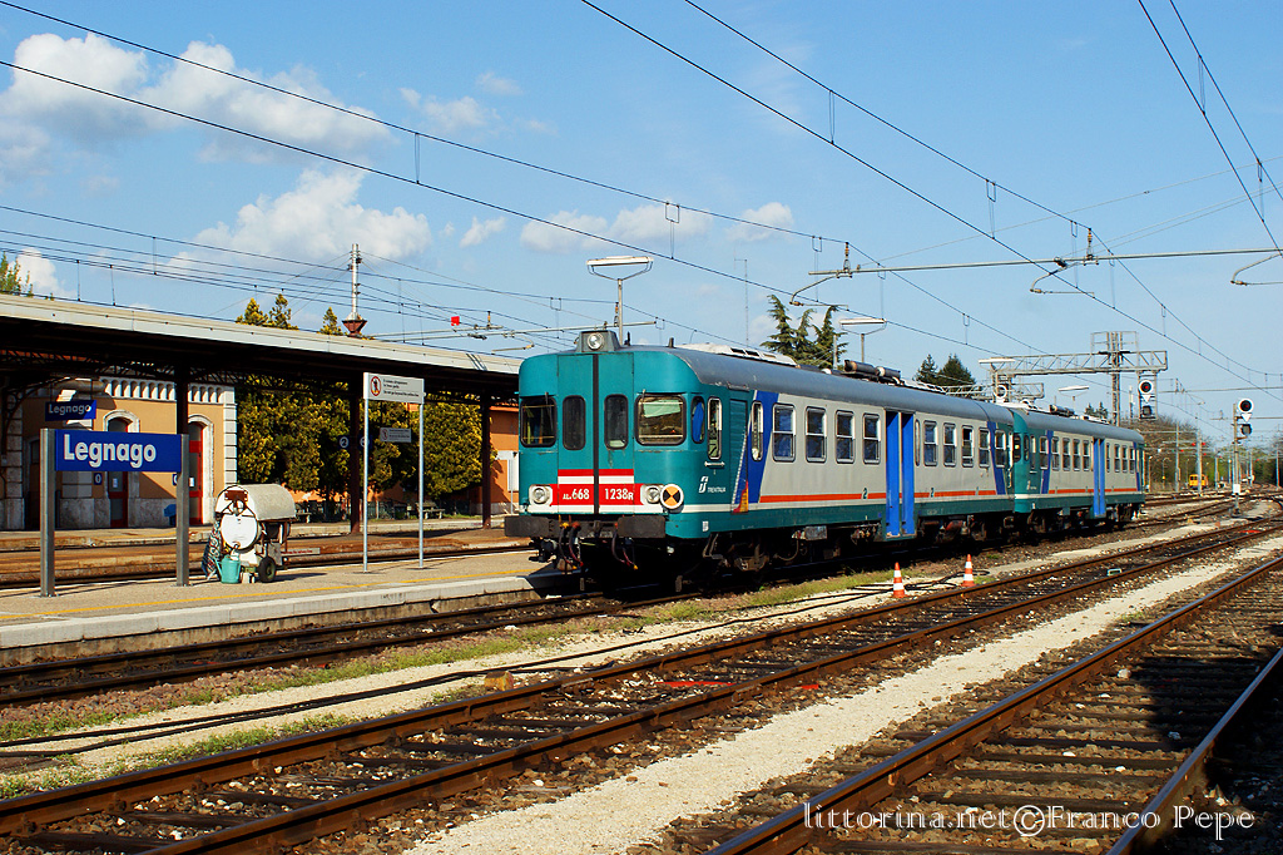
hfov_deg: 37.9
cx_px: 642
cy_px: 428
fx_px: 1870
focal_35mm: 52
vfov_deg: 25.7
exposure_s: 1/250
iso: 200
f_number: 11
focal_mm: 35
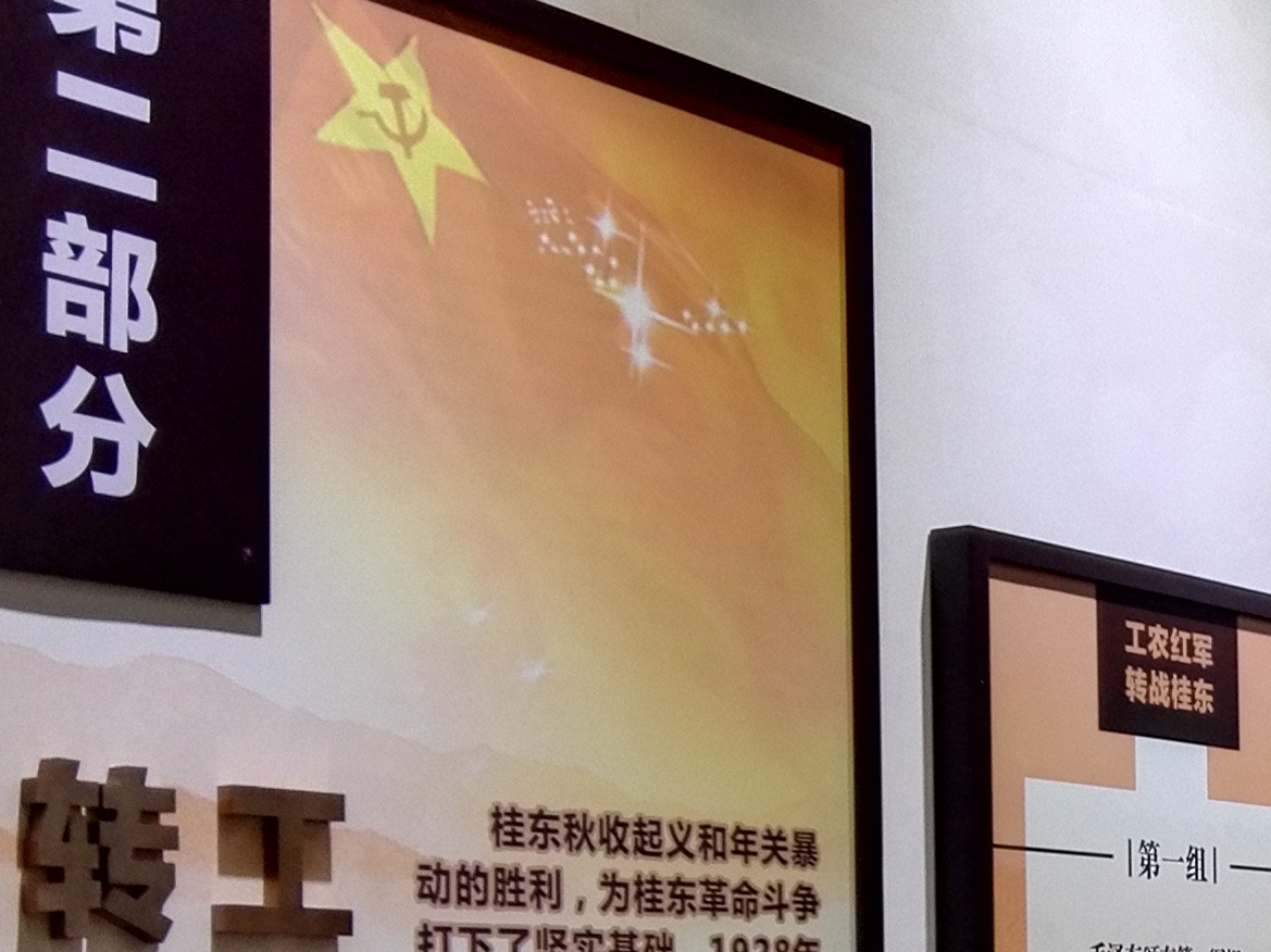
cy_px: 1054
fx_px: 2973
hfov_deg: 21.9
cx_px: 1610
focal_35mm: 81
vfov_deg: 17.6
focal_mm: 3.8
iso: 125
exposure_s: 1/33.3
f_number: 2
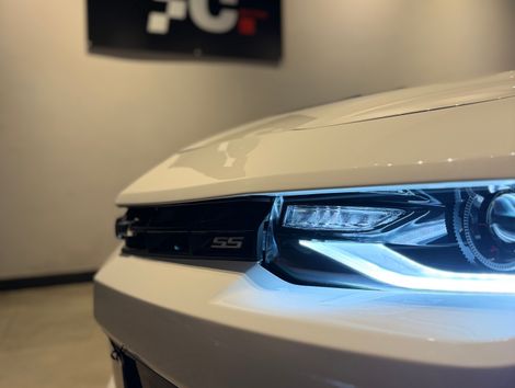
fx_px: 358
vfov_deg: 56.9
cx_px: 258
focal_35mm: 24
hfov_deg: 71.5
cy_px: 194
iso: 125
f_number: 1.78
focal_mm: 6.76
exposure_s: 1/120
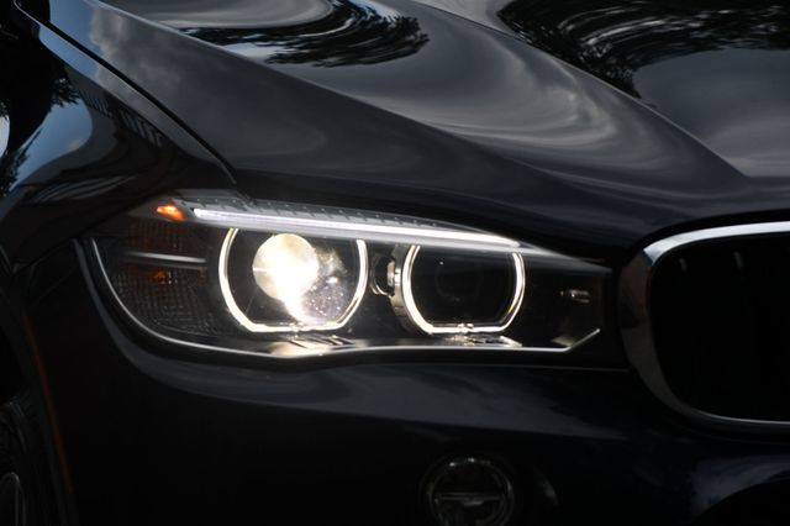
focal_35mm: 195
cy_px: 263
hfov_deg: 10.6
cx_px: 395
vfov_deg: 7.0
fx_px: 4277
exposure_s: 1/250
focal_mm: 130
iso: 140
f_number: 8
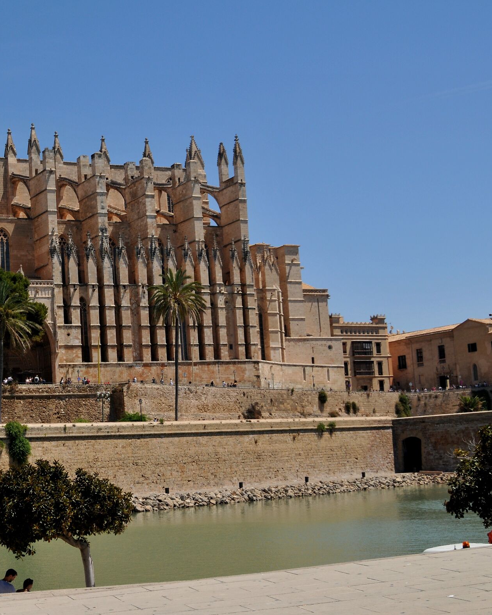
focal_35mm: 60
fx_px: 1092
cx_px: 47
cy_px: 305
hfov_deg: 24.6
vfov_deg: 31.5
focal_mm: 28
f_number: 8
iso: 200
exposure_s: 1/800
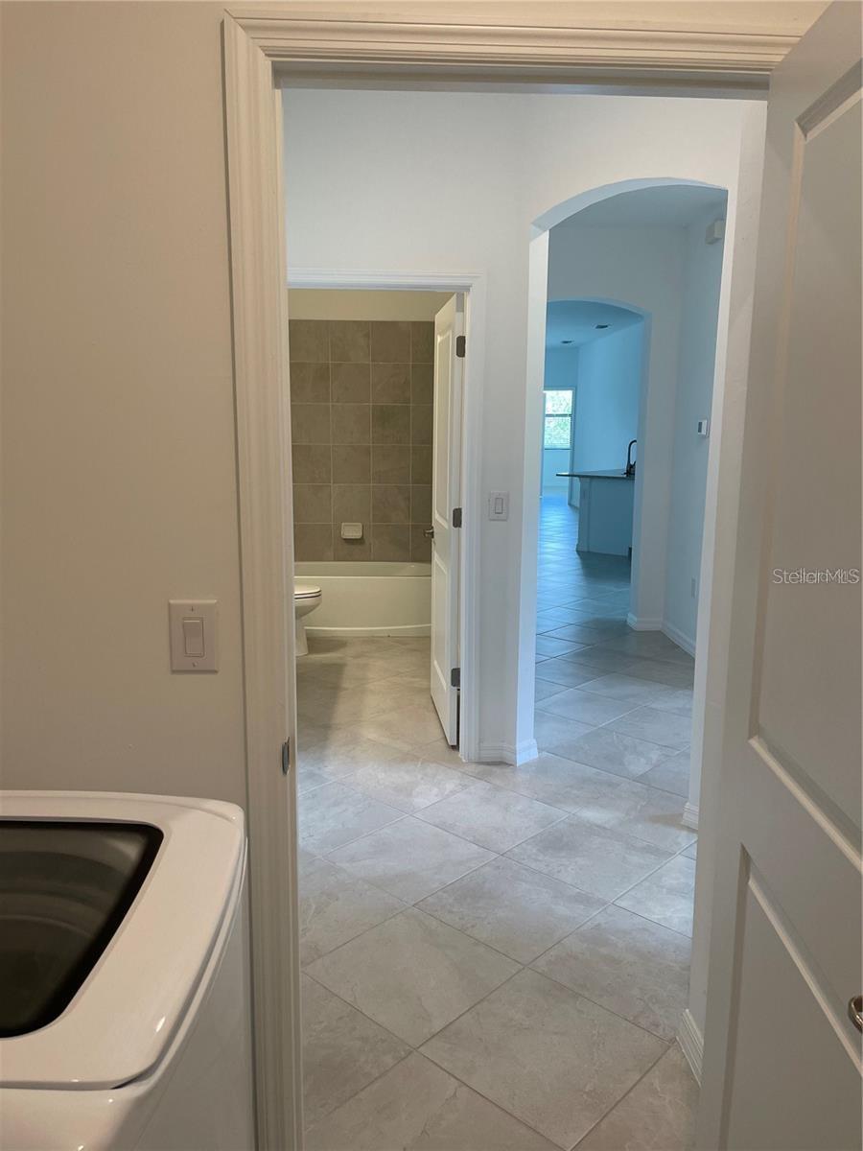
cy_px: 576
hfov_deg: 53.1
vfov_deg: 67.3
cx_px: 432
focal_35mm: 26
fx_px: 864
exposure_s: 1/120
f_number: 1.6
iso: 100
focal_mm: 5.1
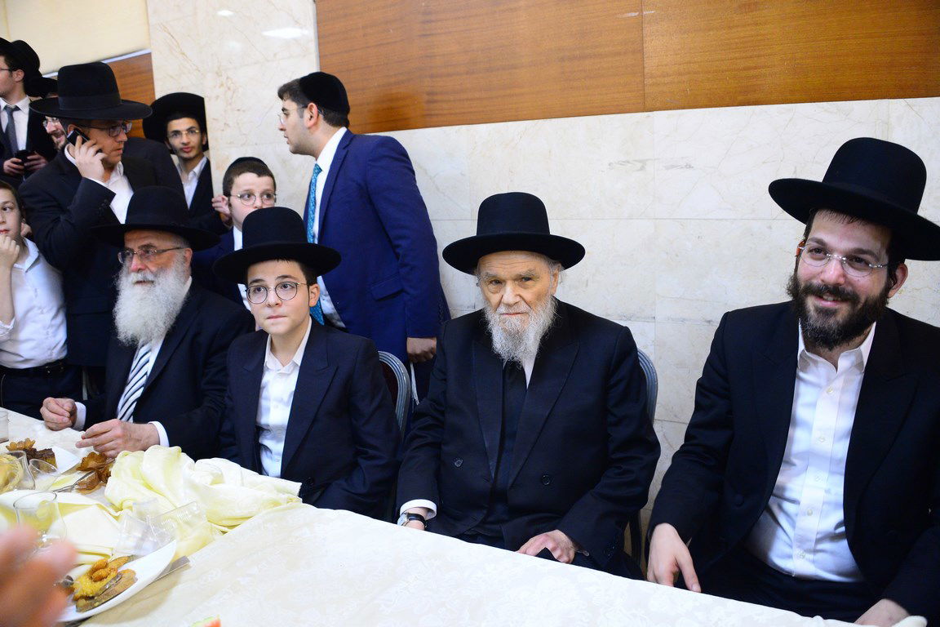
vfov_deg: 46.4
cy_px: 314
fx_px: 731
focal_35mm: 28
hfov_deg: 65.5
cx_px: 470
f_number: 5
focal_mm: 28
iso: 3200
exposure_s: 1/100
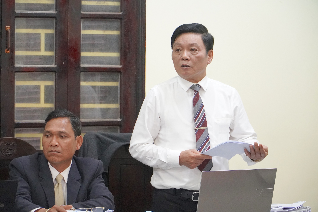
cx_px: 159
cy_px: 106
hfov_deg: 17.5
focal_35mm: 117
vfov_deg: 11.7
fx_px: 1033
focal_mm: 78
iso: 5000
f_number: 4
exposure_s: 1/160
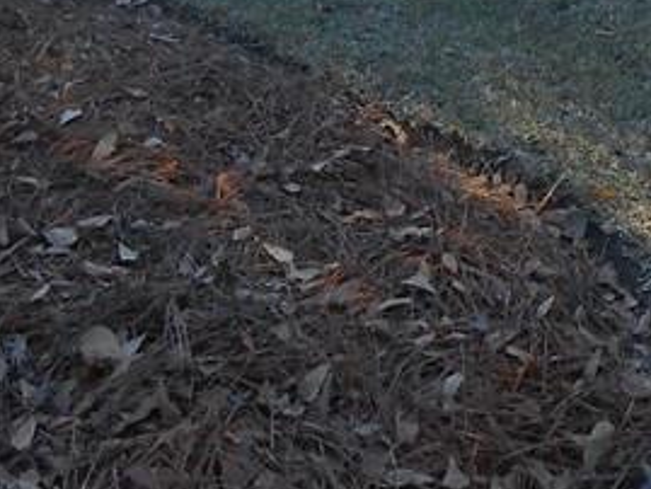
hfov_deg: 19.7
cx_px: 499
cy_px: -421
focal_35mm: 99
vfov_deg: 13.3
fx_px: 1863
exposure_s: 1/80
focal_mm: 4.6
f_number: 3.5
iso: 80
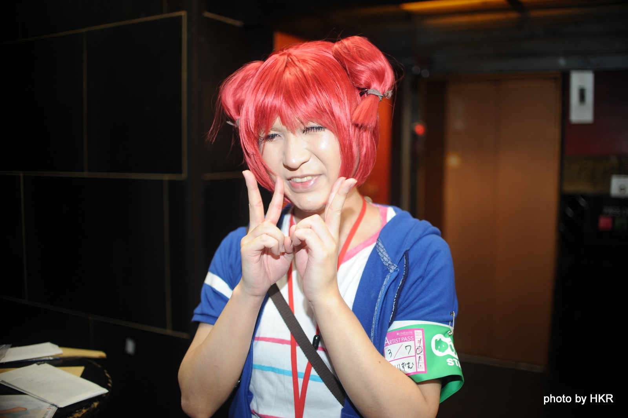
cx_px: 314
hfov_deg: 54.5
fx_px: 610
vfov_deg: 37.8
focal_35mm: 35
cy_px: 209
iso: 800
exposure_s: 1/60
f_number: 1.8
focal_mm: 35
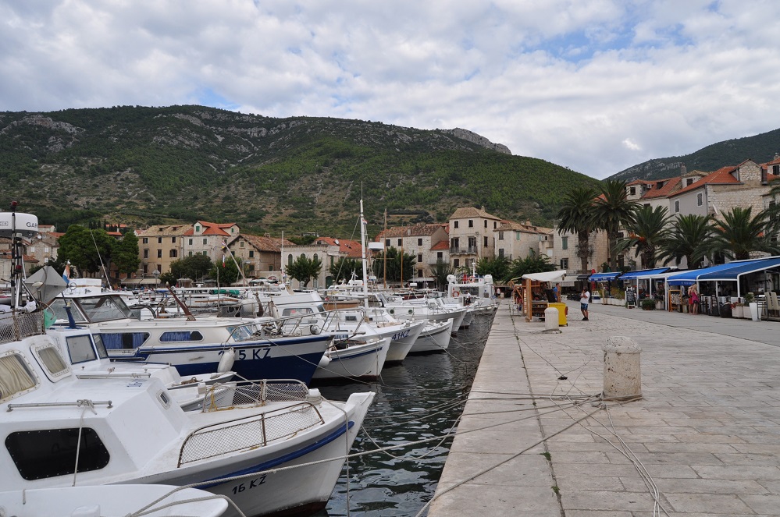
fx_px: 584
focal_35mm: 27
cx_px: 390
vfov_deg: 47.8
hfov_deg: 67.5
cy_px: 258
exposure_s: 1/500
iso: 500
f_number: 11
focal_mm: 18
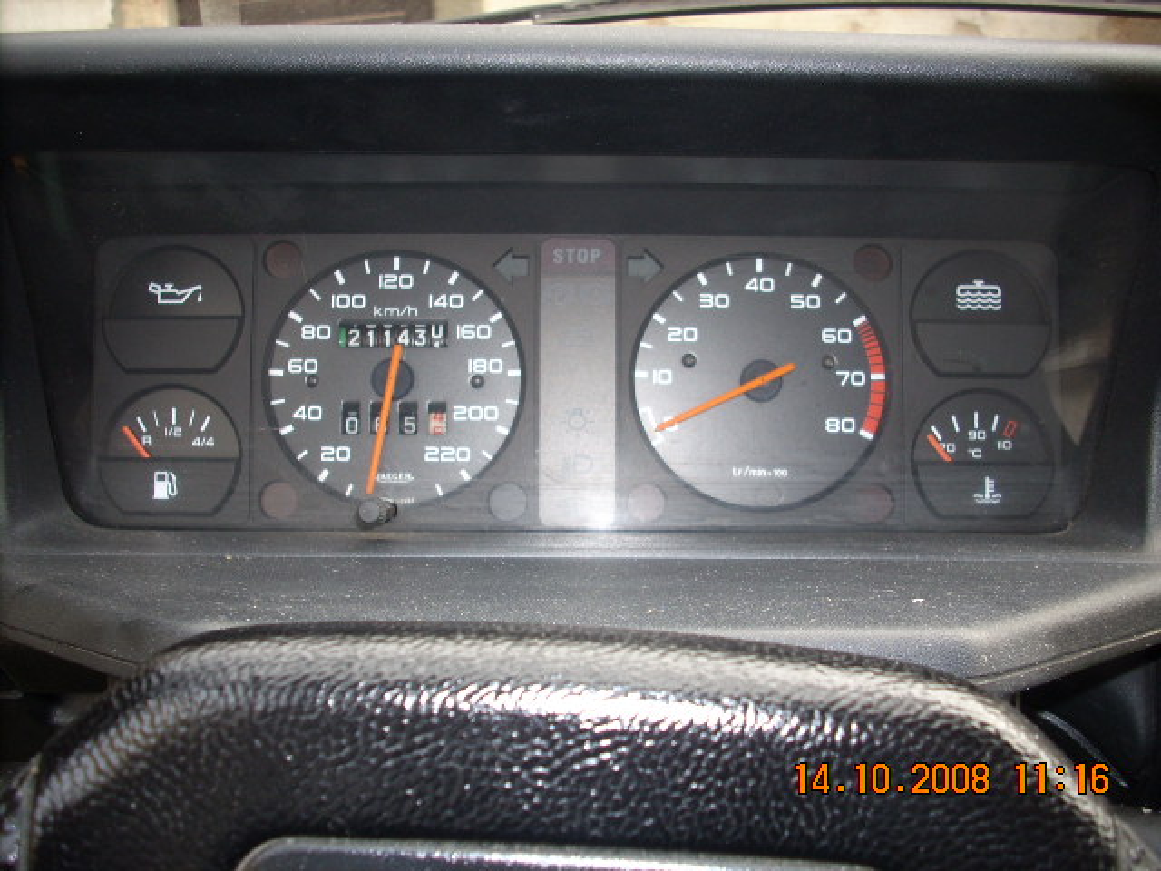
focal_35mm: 37
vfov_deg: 38.7
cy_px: 436
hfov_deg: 50.1
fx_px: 1241
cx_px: 580
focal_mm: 6.2
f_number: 2.8
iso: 64
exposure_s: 1/30
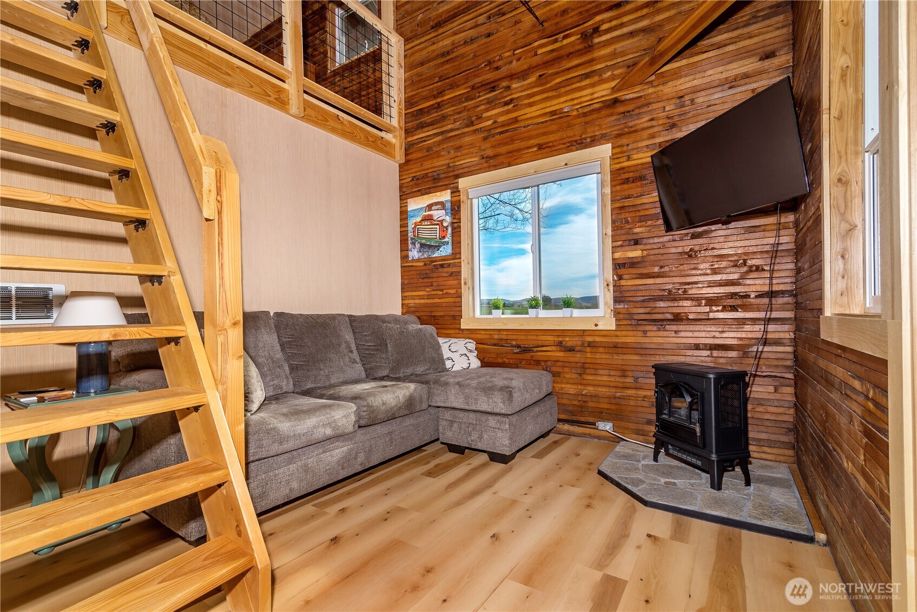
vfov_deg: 73.8
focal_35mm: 16
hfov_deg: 96.7
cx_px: 458
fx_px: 408
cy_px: 306
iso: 200
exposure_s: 1/200
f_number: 9
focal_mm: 16
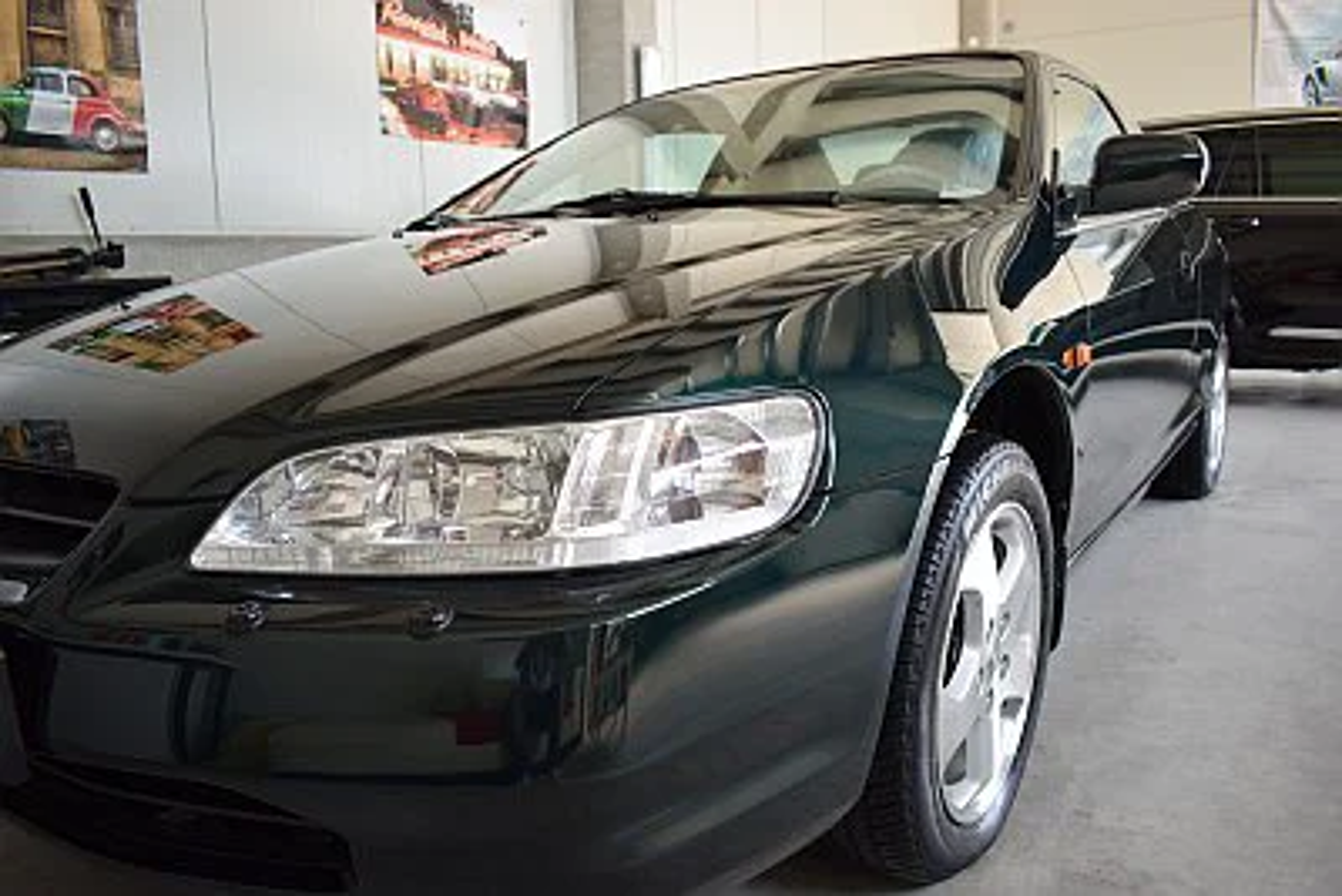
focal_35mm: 27
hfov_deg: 67.4
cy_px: 448
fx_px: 1007
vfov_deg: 48.0
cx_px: 671
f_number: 4
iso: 560
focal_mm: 18
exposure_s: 1/60
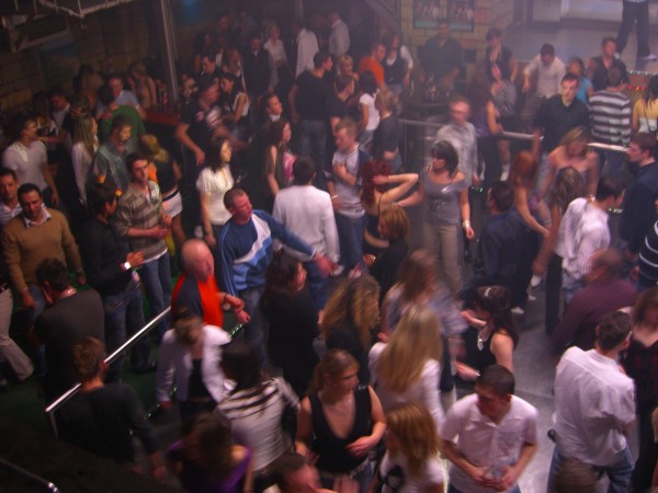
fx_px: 722
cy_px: 246
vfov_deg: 37.7
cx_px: 329
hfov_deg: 49.0
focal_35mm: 38
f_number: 2.8
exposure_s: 1/8
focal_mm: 7.9
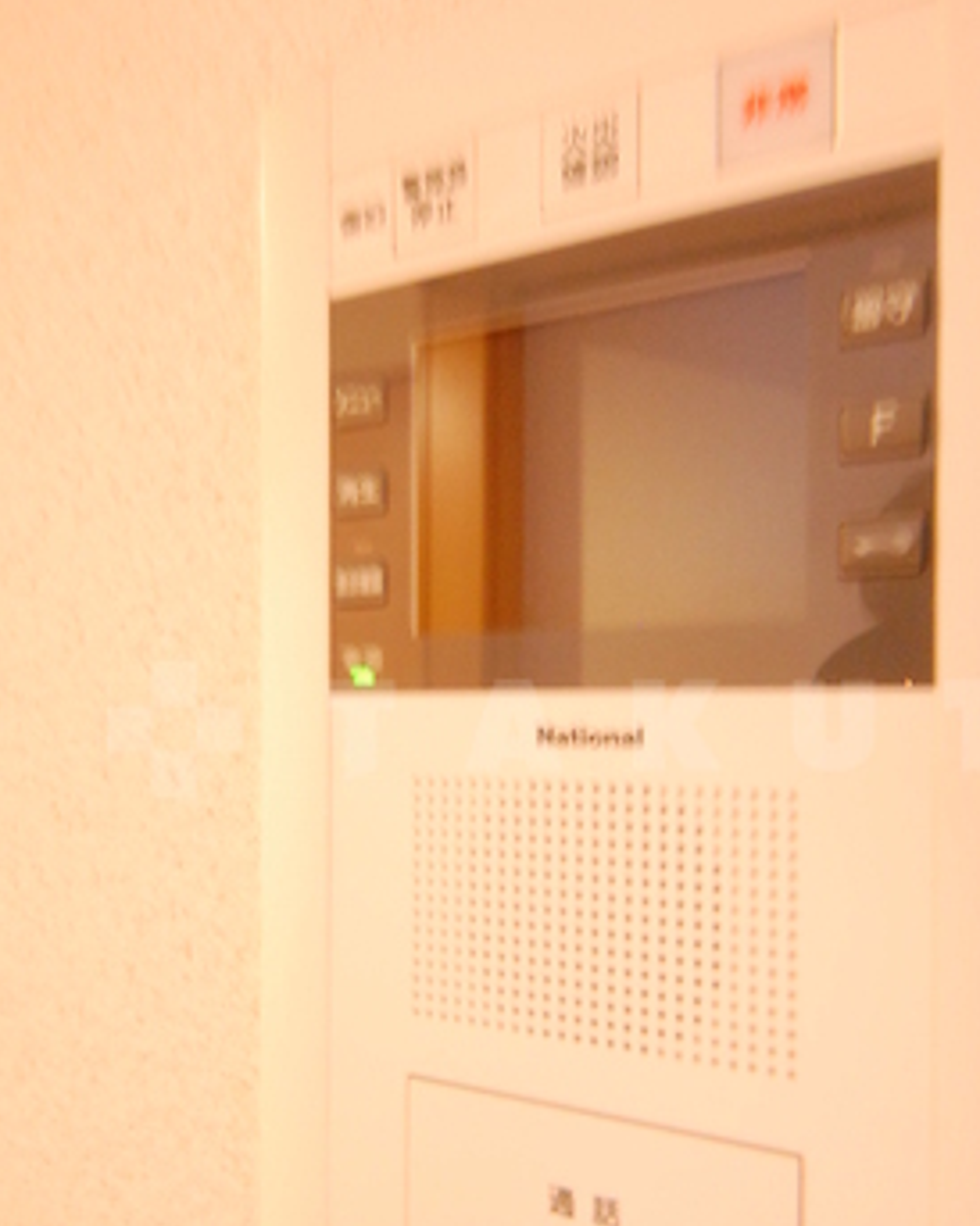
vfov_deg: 76.9
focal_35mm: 21
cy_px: 729
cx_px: 644
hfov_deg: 64.0
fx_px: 762
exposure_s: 1/4
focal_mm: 8
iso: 1600
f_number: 4.5
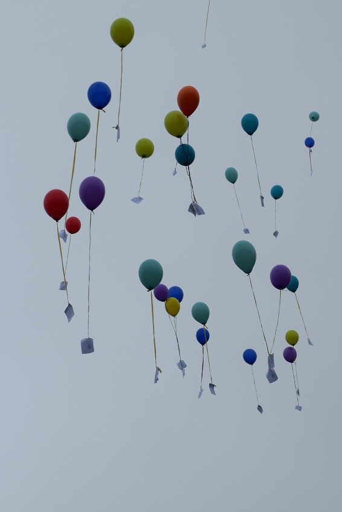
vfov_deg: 18.4
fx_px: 1580
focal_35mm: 111
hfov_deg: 12.4
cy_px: 250
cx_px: 176
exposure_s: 1/1600
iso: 400
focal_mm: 70
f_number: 7.1
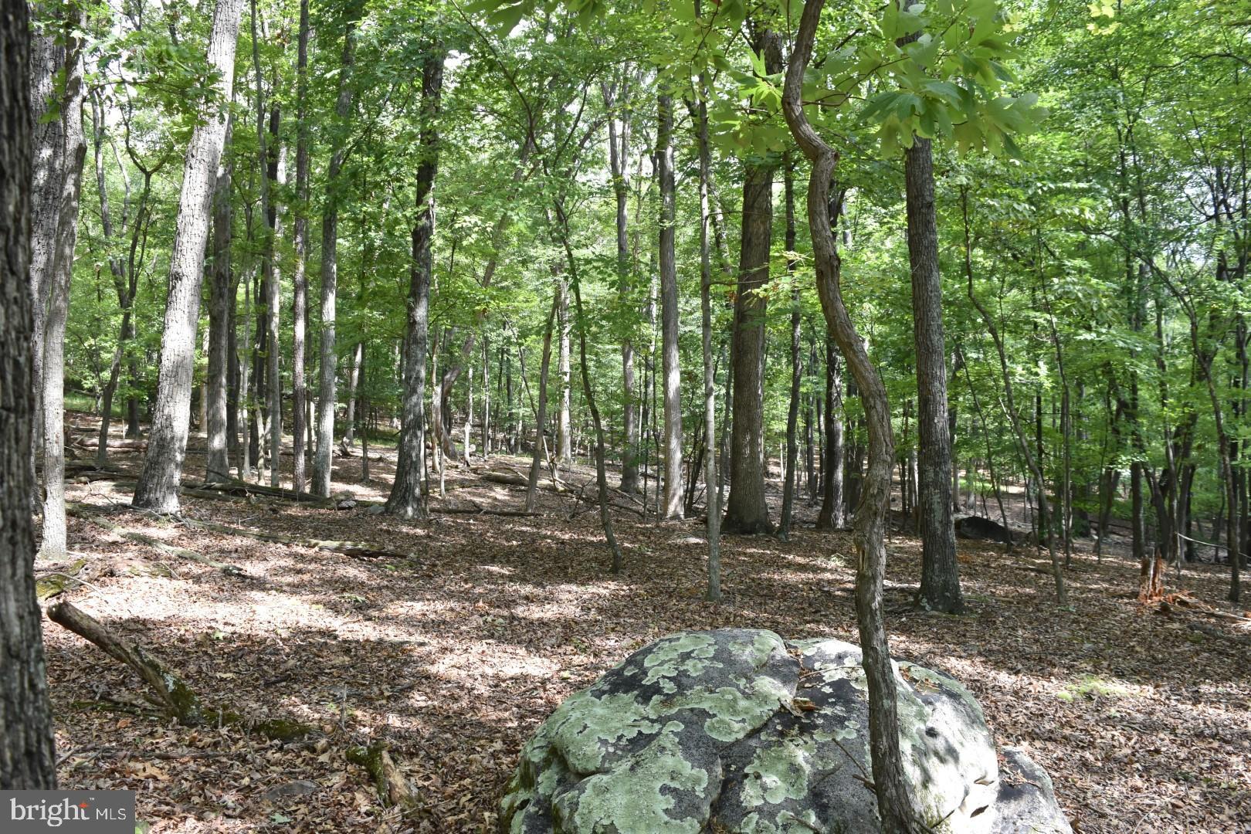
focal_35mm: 27
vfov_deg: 47.9
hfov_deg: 67.4
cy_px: 417
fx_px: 938
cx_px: 626
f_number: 6.3
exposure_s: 1/320
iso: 800
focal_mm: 18
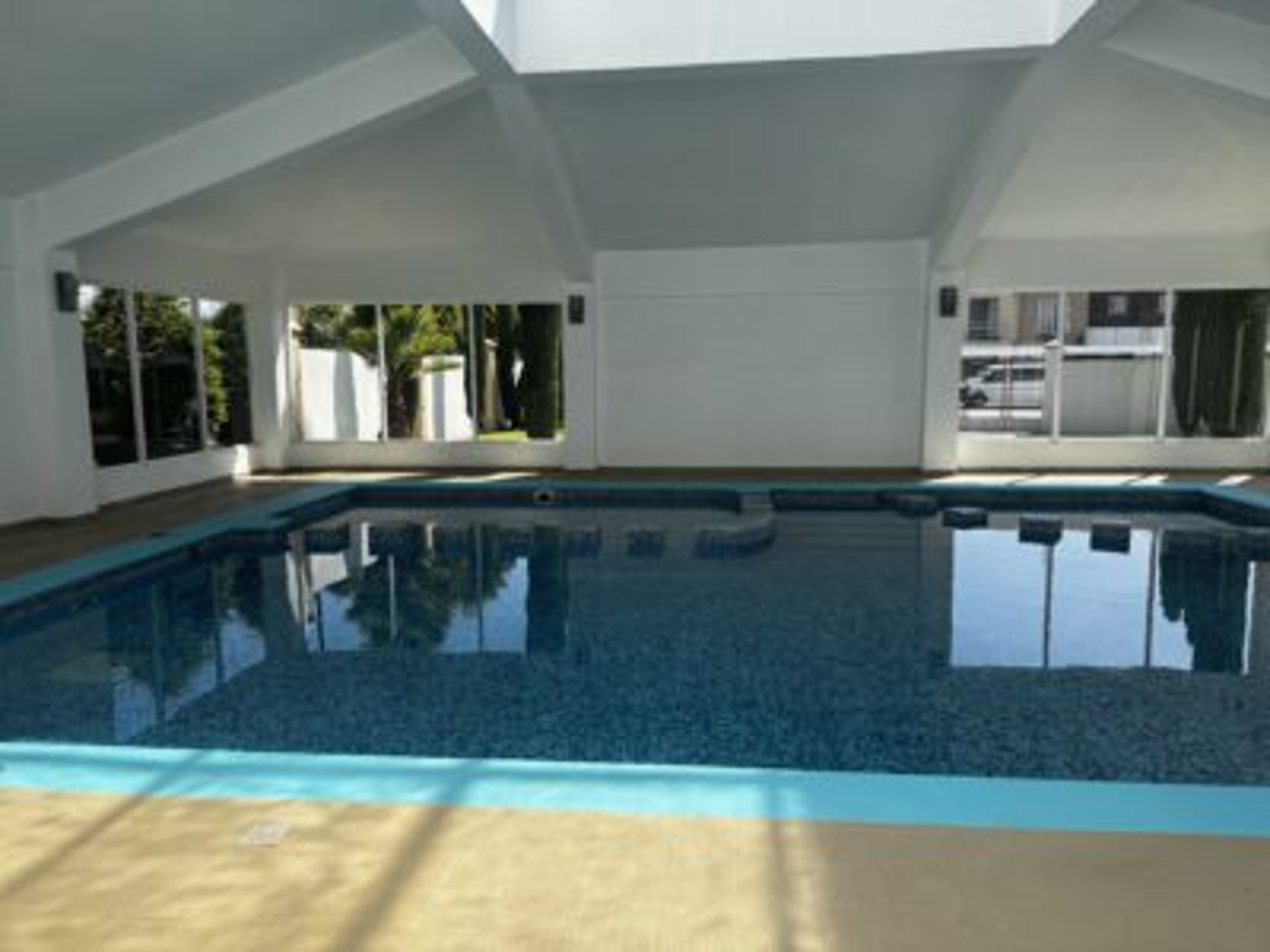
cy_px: 476
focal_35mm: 24
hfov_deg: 71.6
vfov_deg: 56.8
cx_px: 635
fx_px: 881
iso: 80
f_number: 1.78
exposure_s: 1/3096
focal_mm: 6.76
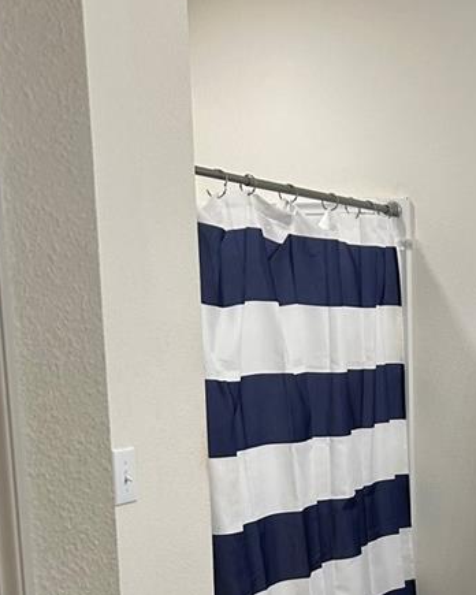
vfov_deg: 25.9
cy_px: 580
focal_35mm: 70
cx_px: 531
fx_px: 1233
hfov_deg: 20.8
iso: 80
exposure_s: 1/120
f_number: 1.5
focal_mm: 5.7
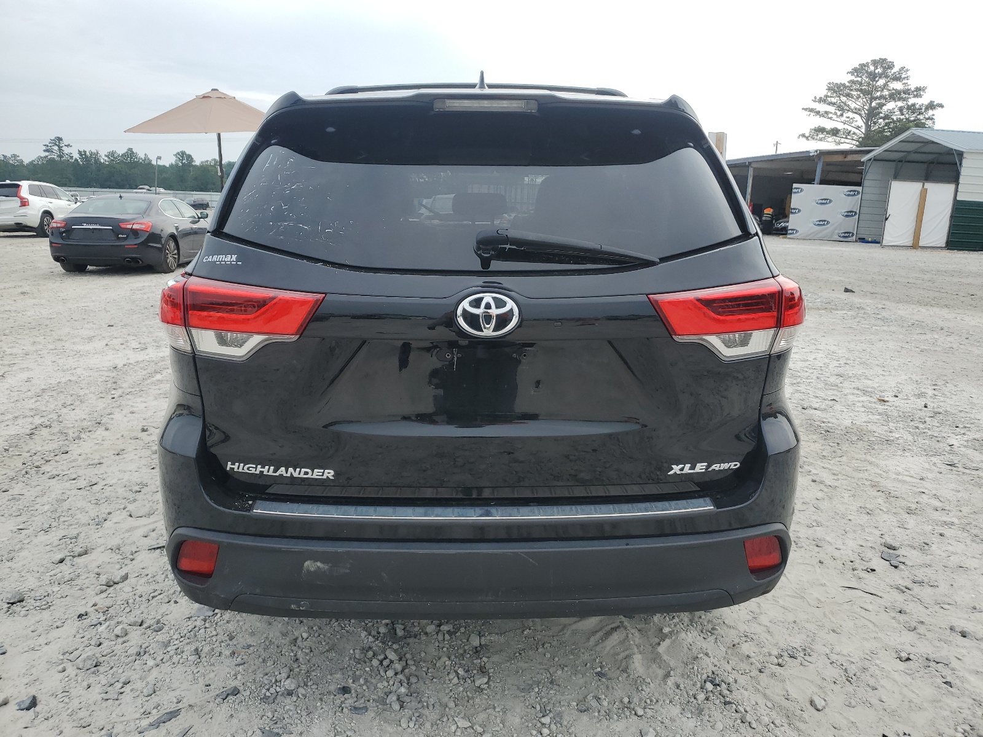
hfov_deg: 67.3
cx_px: 492
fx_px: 738
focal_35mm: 26
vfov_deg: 53.1
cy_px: 368
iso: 50
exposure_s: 1/2000
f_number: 1.5
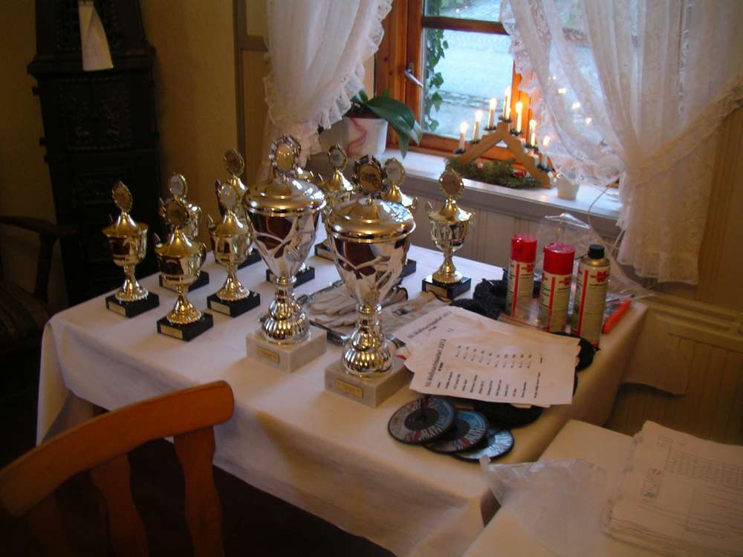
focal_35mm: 37
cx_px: 372
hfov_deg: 50.1
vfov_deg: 38.7
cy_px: 278
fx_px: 794
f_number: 2.8
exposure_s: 1/6
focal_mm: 5.7
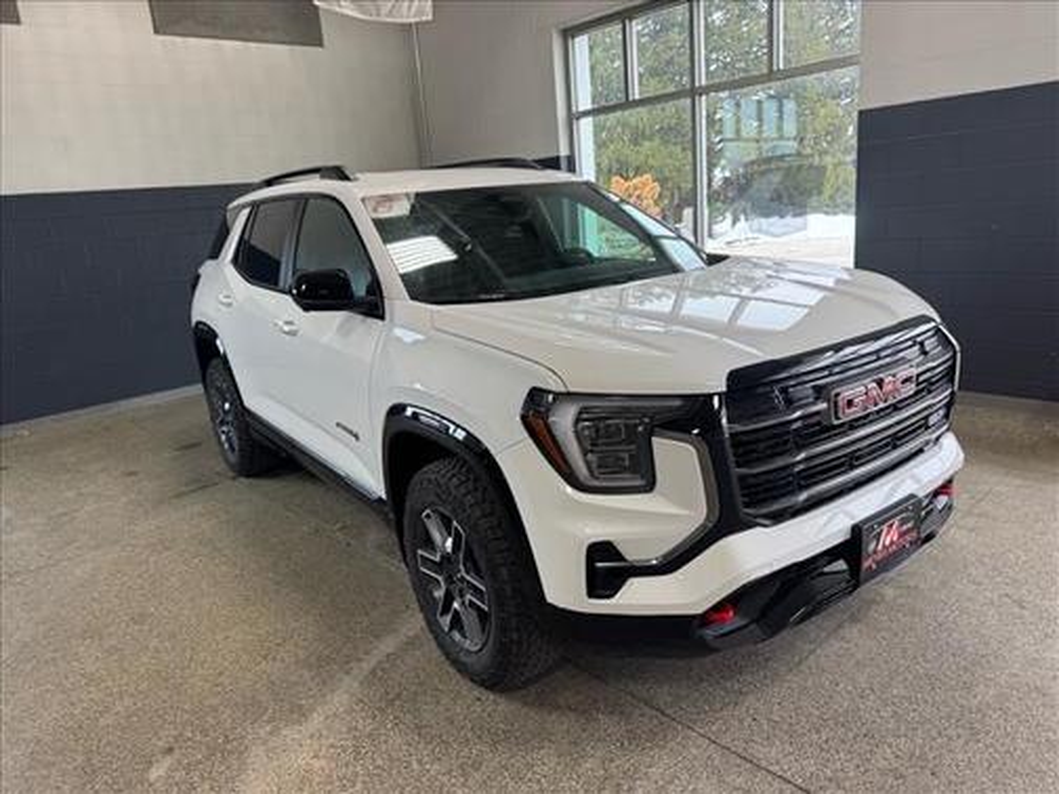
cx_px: 530
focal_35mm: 24
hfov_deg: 71.6
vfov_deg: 56.8
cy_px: 397
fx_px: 734
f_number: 1.78
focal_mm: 6.76
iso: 100
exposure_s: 1/120
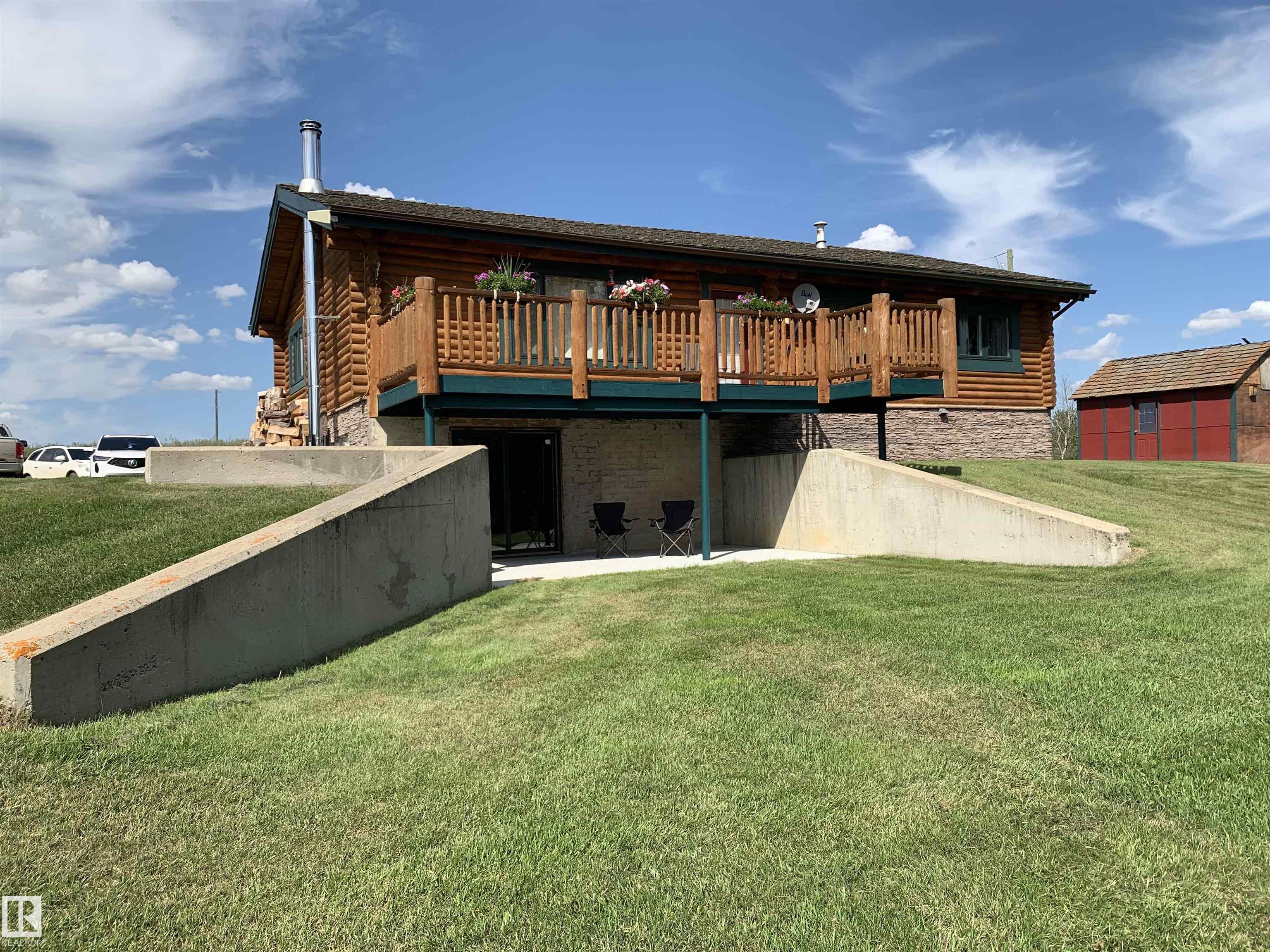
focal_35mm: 26
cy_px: 476
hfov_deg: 67.3
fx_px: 954
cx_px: 635
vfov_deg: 53.1
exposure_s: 1/2033
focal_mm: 4.25
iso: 25
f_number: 1.8
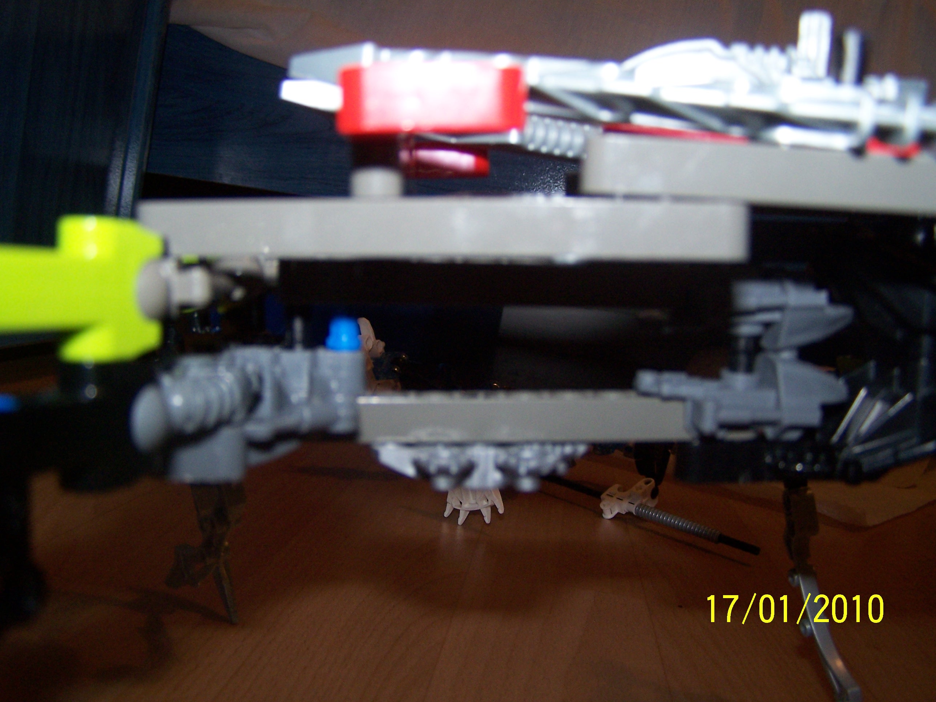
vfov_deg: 37.7
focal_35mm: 38
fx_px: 1028
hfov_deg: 49.0
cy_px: 351
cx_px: 468
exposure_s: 1/60
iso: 140
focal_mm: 6.3
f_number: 2.8
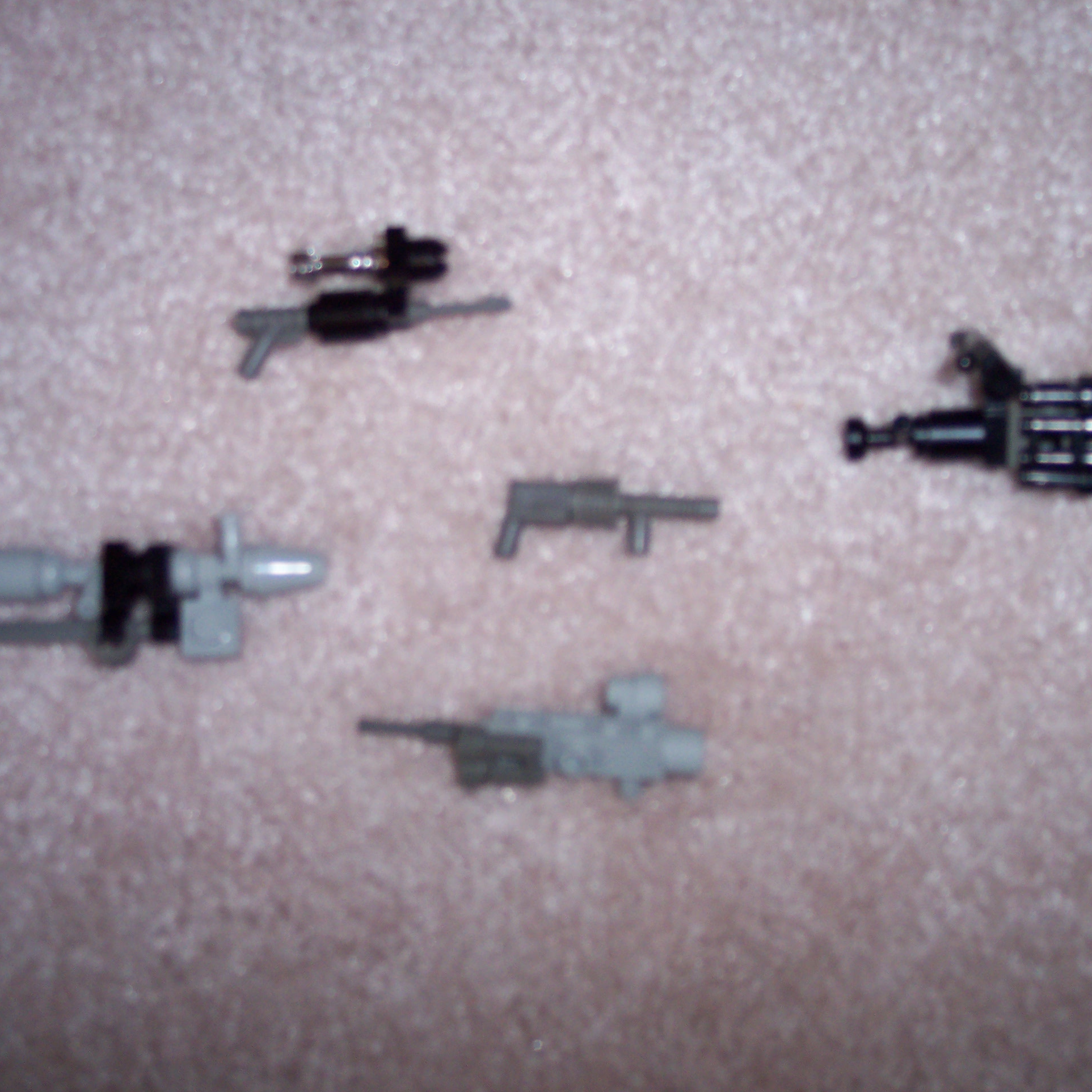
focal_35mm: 45
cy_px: 547
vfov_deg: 37.6
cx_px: 553
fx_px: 1606
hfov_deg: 37.6
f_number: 2.8
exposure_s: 1/30
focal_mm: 8
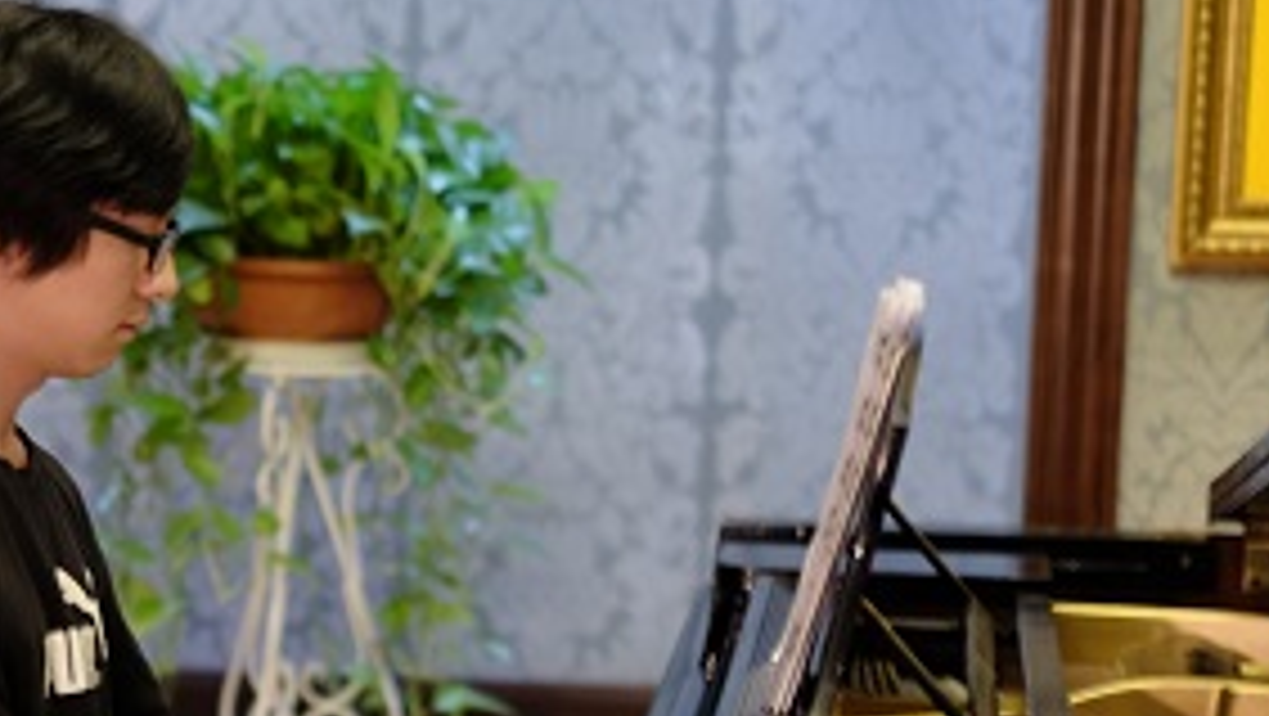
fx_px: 3973
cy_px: 793
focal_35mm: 118
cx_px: 310
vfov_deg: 10.2
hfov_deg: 18.0
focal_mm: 35
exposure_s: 1/10
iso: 200
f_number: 1.4
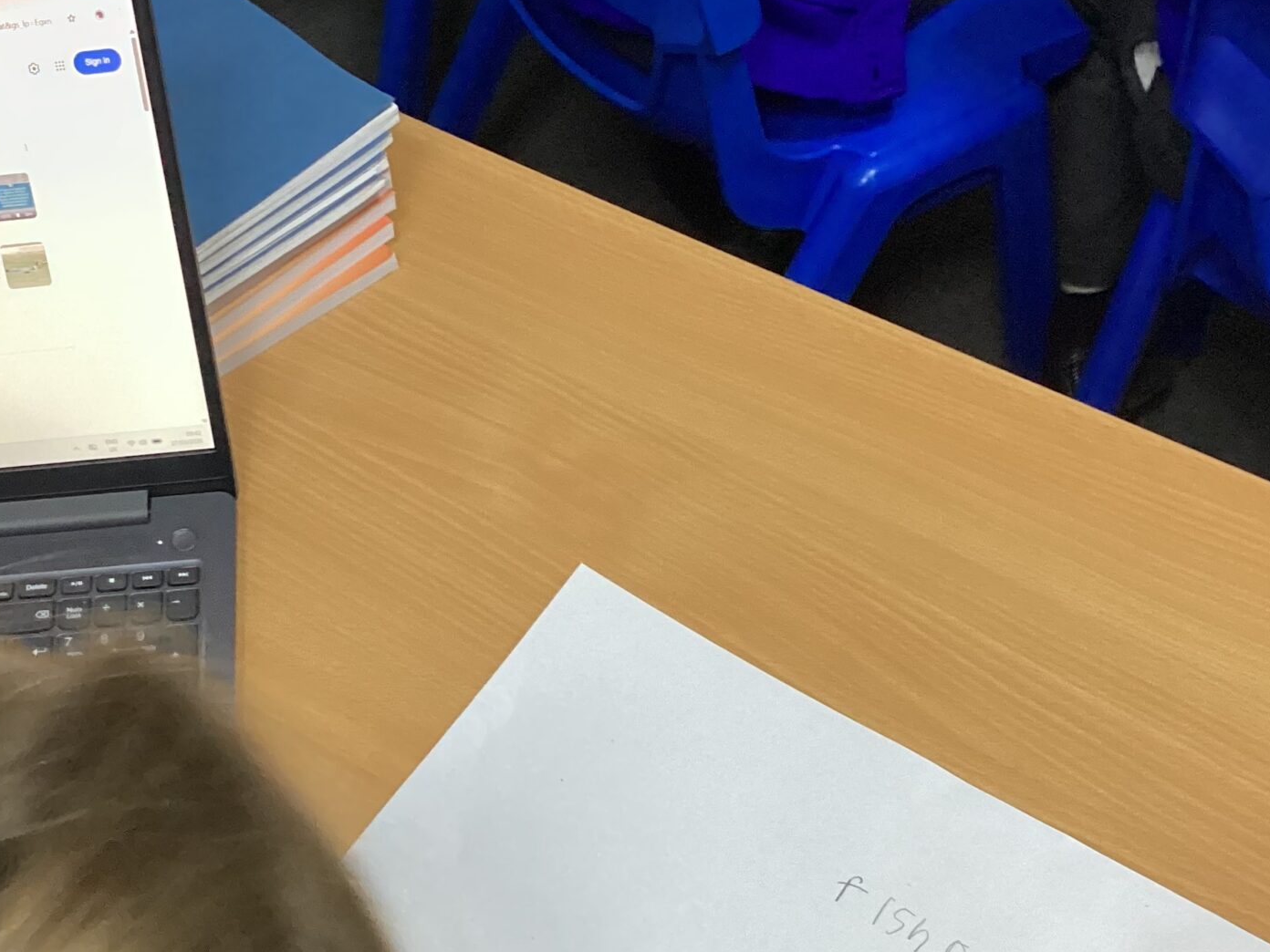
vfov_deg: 25.1
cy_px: 807
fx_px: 2091
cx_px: 444
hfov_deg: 33.5
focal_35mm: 57
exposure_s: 1/60
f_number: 2.4
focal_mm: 3.3
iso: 250
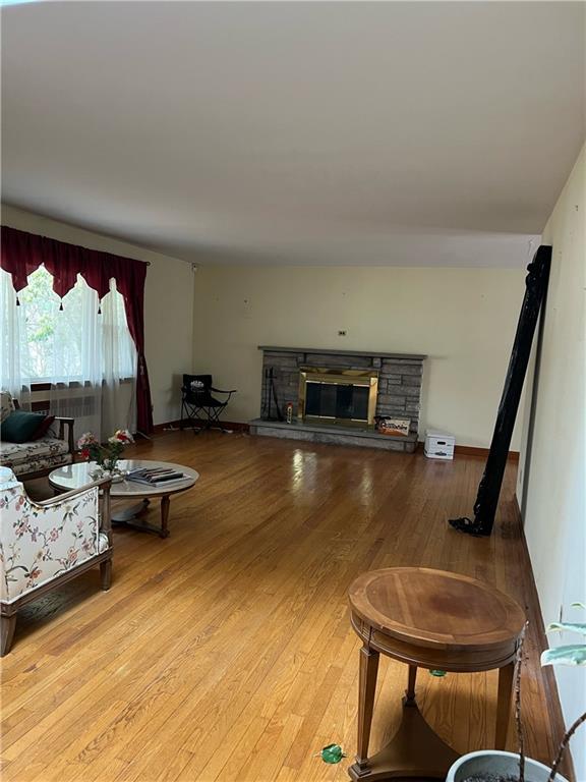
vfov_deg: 67.3
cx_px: 293
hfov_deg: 53.1
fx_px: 587
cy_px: 391
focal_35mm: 26
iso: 320
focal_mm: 5.7
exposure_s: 1/60
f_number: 1.5
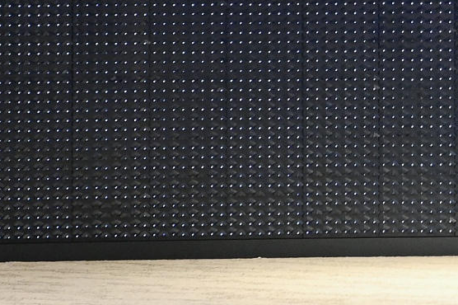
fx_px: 4005
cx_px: 848
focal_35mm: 315
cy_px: -216
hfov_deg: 6.4
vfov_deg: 4.3
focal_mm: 70
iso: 3200
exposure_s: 1/80
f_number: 4.5
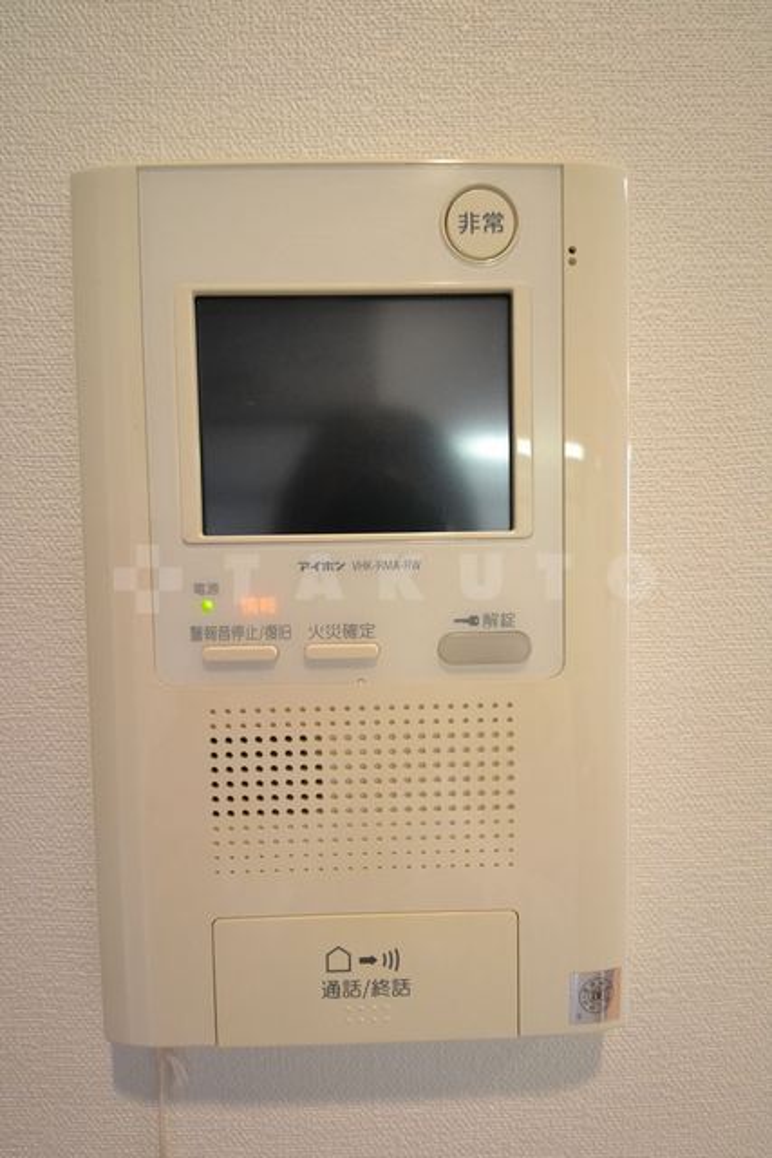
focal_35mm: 16
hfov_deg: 72.1
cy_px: 579
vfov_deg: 95.0
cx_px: 386
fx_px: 530
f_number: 5.6
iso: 3200
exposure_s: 1/125
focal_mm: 11
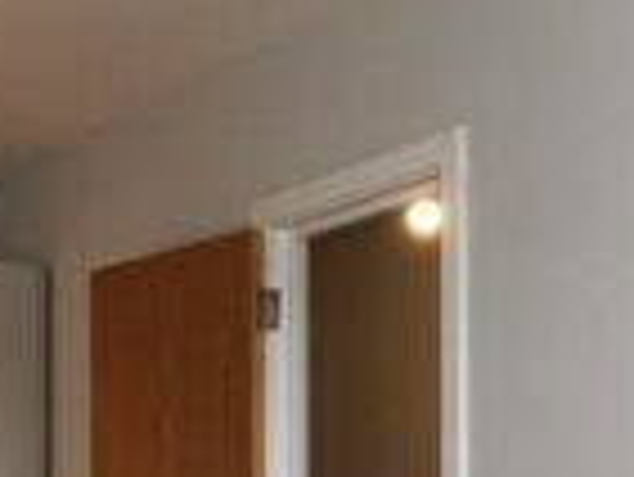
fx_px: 1998
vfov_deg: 13.2
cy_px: 605
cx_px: 247
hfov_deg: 18.0
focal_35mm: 109
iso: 64
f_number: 2.2
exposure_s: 1/50
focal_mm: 2.35
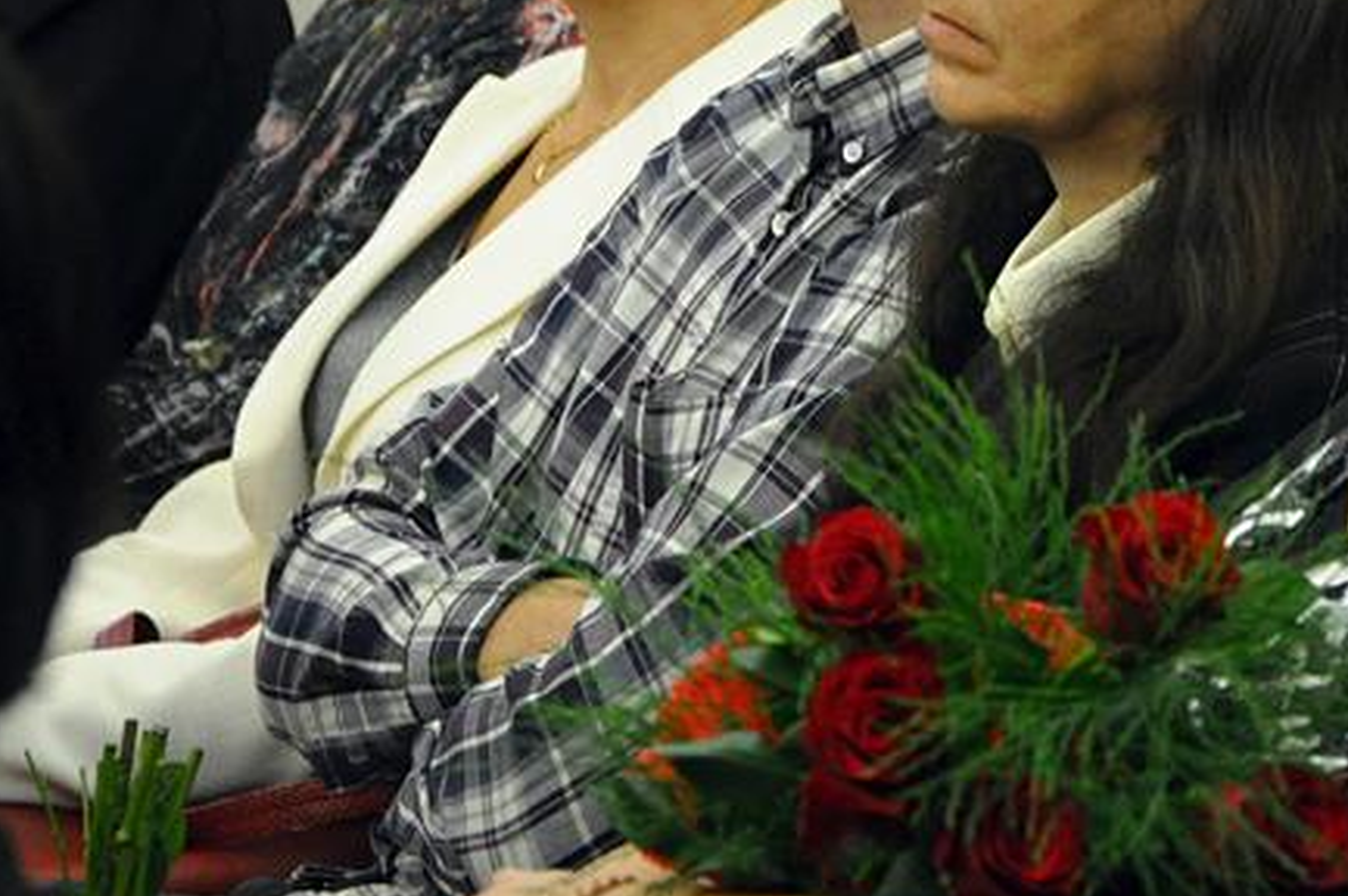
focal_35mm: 309
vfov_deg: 4.4
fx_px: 11560
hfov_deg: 6.7
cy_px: 117
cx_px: 1099
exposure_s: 1/80
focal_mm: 105
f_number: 5.6
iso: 2500
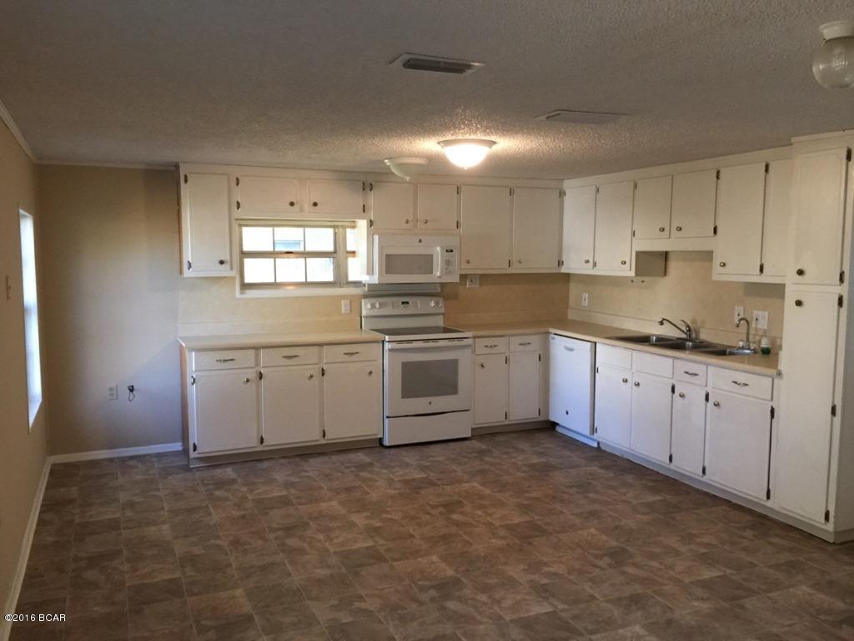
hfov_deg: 61.7
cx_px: 427
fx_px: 715
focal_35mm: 29
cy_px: 320
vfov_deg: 48.2
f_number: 2.2
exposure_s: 1/15
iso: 100
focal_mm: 4.15
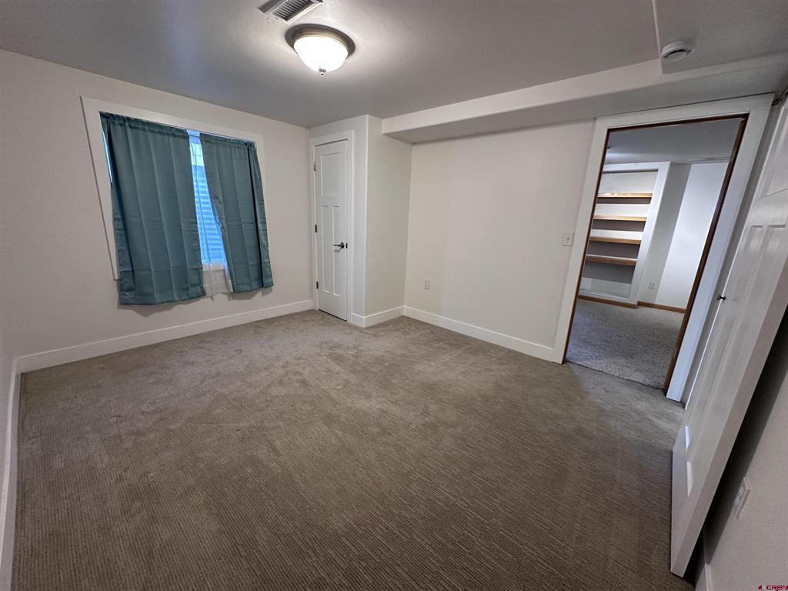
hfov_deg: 102.1
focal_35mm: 14
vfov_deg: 85.7
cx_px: 394
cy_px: 296
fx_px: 319
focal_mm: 2.22
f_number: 2.2
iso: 160
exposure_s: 1/60
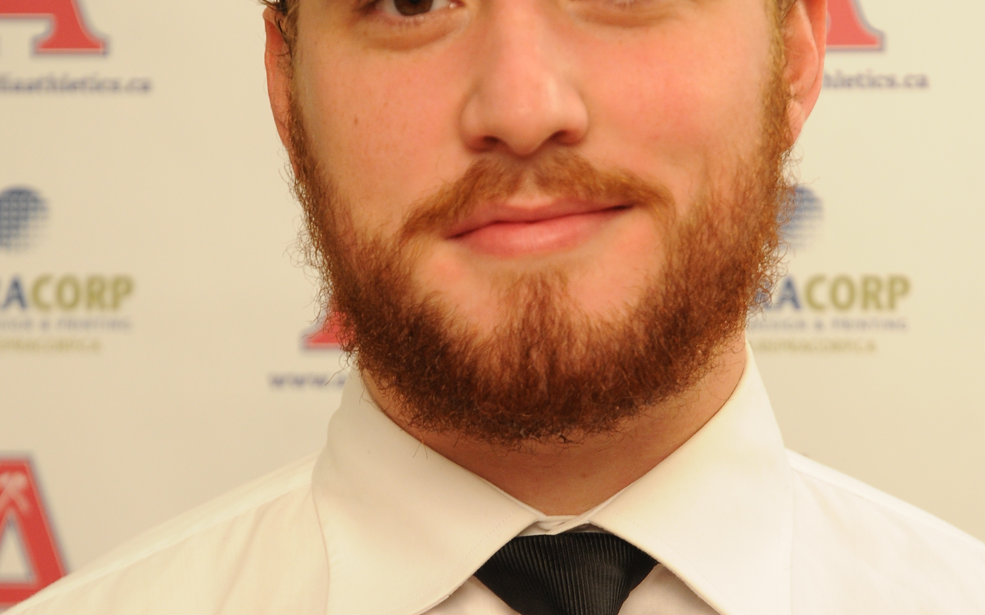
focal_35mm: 166
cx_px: 551
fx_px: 4456
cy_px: 408
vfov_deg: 7.9
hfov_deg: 12.6
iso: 400
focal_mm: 60
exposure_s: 1/60
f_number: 4.5
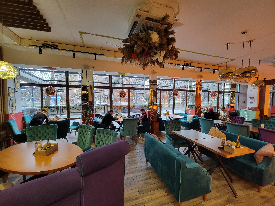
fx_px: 103
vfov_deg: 89.9
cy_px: 103
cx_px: 138
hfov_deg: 106.2
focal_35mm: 13
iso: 320
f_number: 2.2
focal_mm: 2.2
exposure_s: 1/29
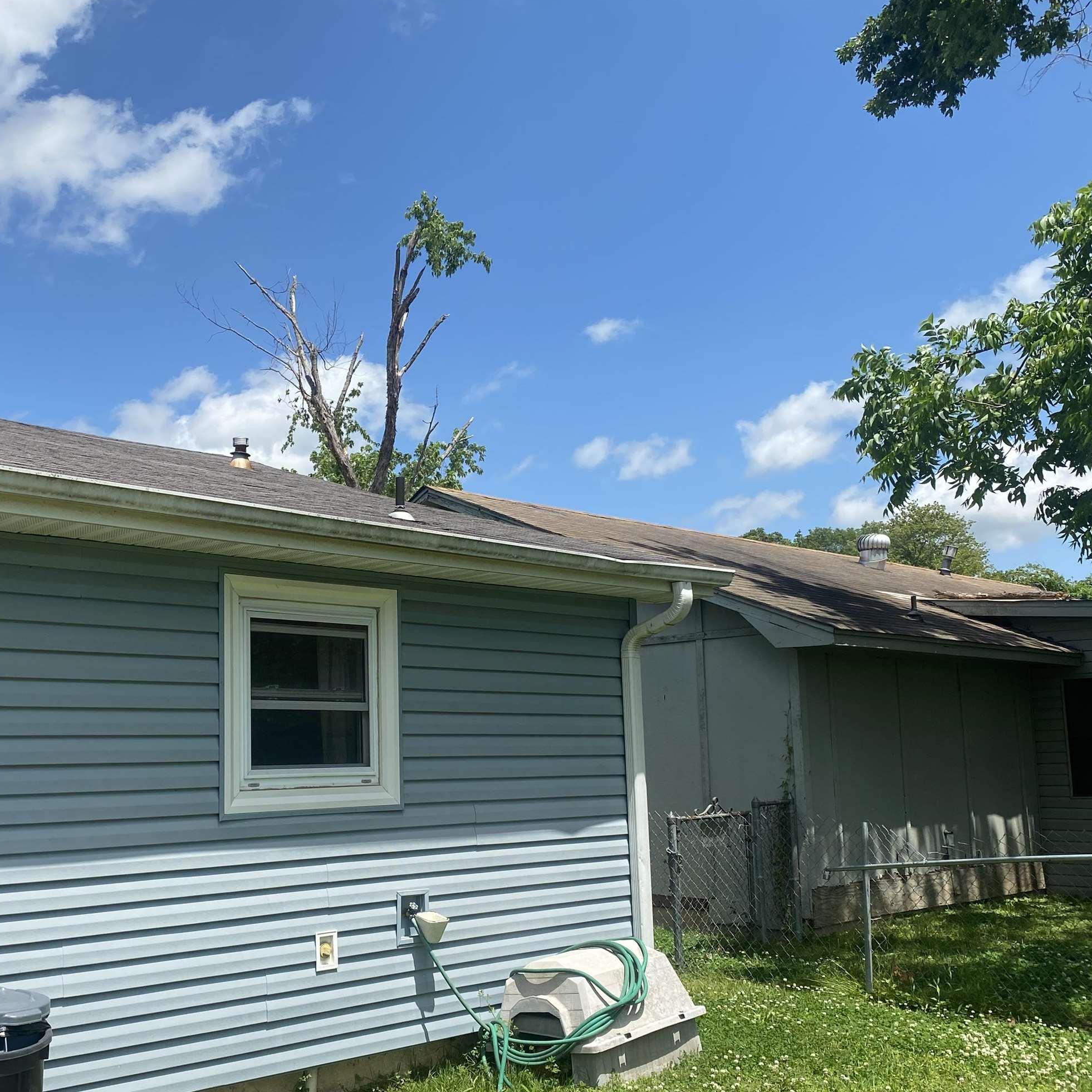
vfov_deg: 46.0
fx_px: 1285
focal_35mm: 36
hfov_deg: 45.6
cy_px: 611
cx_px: 405
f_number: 1.8
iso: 32
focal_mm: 4.25
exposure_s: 1/2817
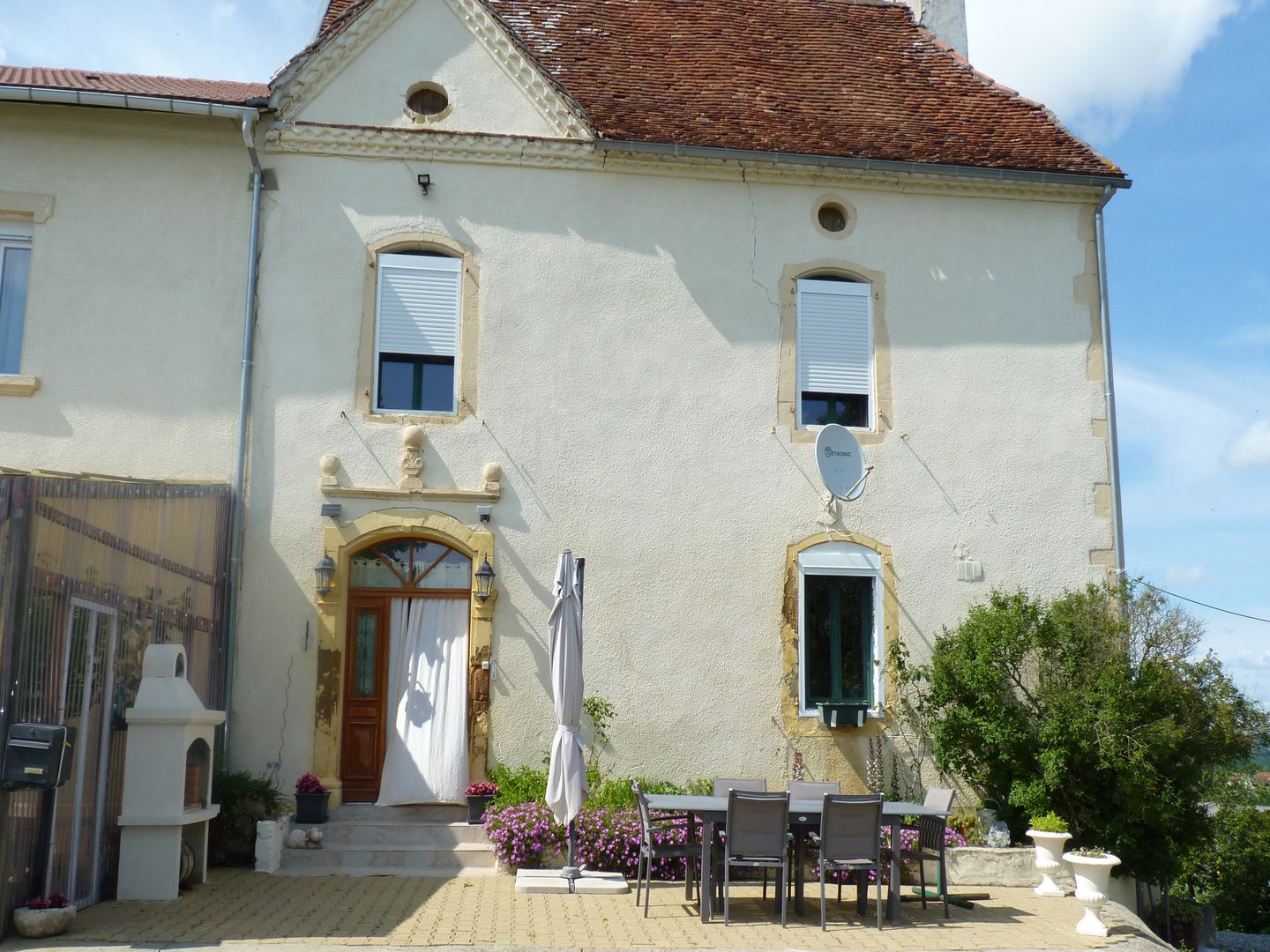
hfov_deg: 65.3
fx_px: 991
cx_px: 635
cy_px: 476
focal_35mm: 27
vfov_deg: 51.4
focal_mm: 4.8
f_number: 3.6
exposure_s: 1/1000
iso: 100
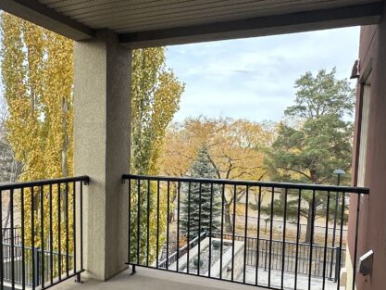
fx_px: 379
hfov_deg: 53.5
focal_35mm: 34
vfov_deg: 41.6
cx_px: 151
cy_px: 177
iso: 40
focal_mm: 2.22
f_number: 2.2
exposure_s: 1/333
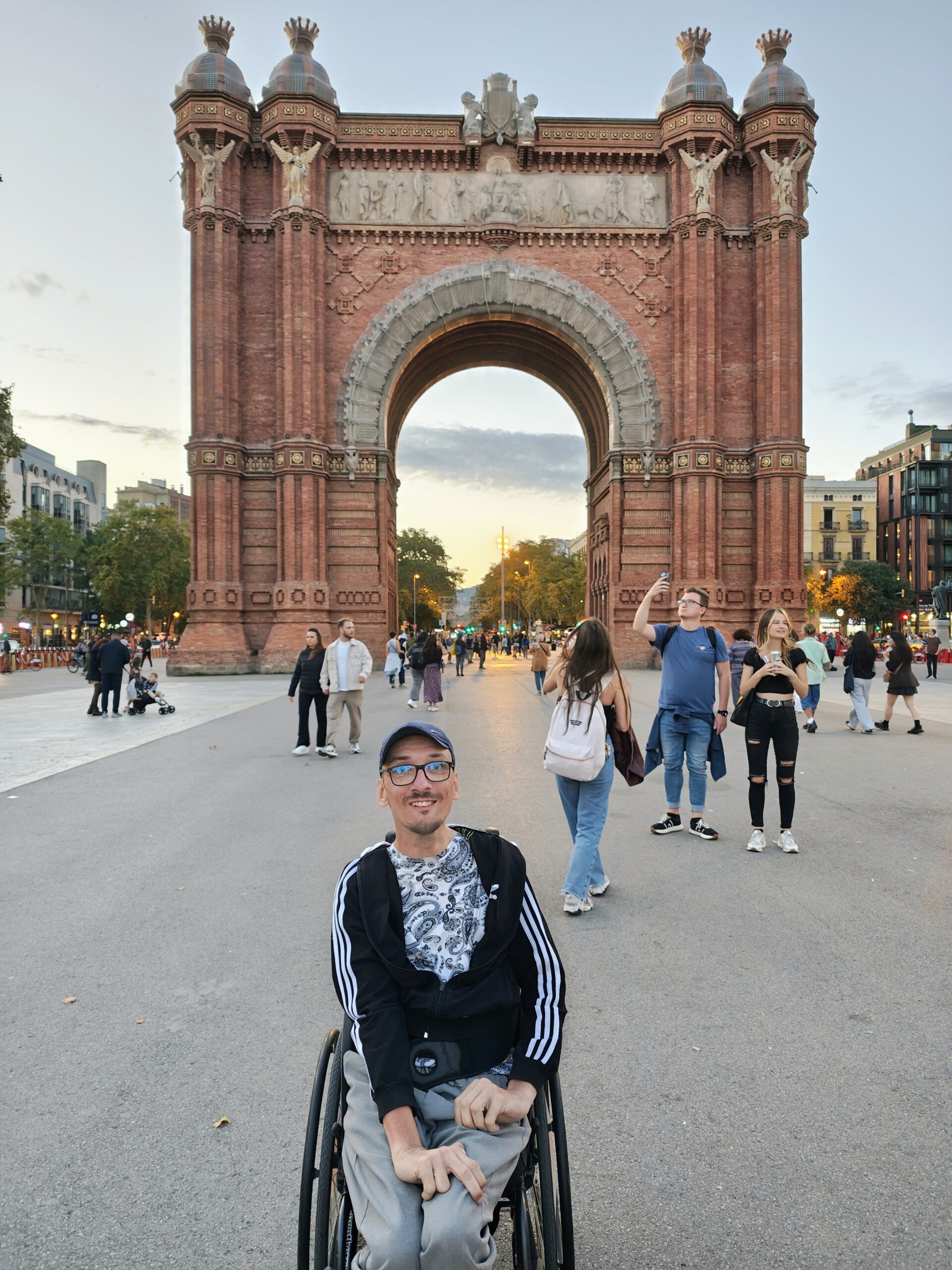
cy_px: 635
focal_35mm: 23
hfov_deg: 58.9
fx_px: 843
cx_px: 476
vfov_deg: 73.9
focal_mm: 6.57
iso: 1900
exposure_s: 1/50
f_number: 1.6
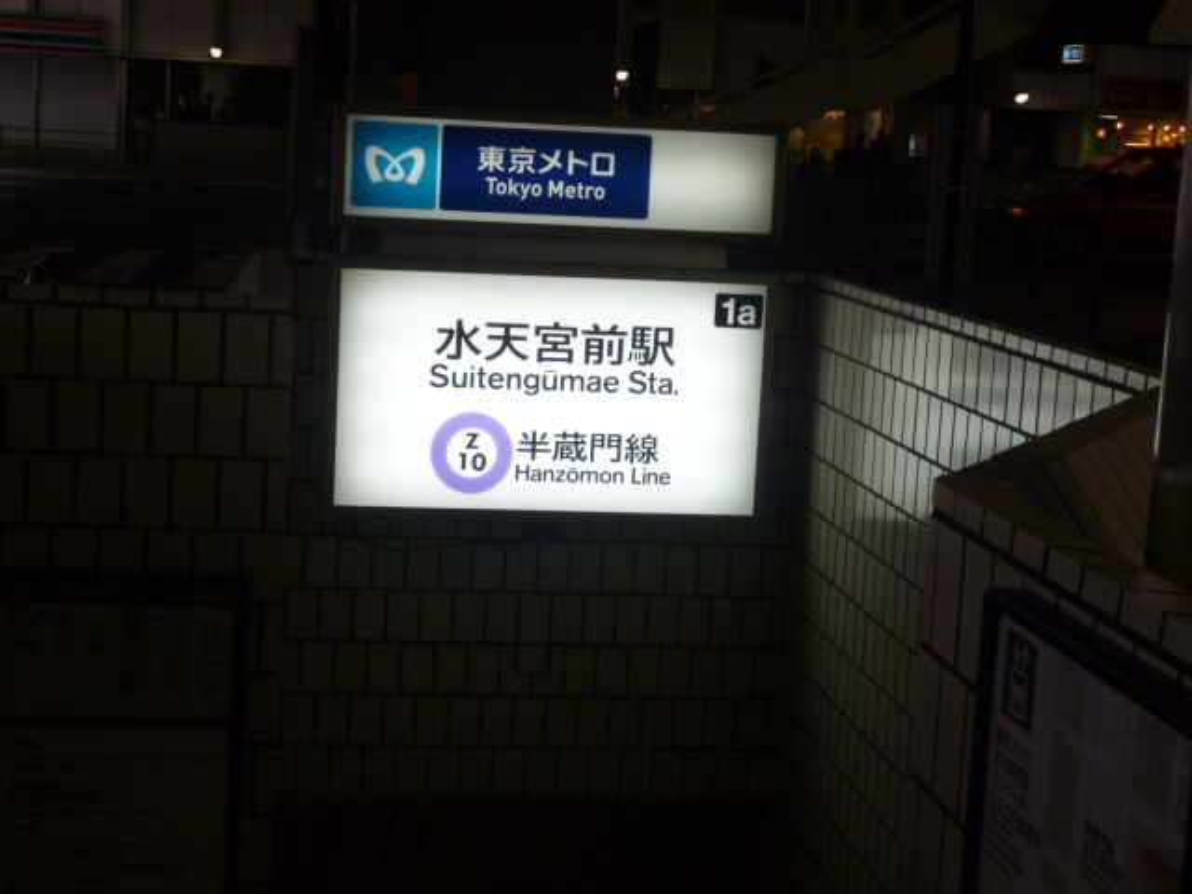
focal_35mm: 63
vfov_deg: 23.3
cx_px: 596
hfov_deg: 30.7
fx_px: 2169
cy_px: 447
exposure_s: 1/80
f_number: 4.7
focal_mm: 11.2
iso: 400
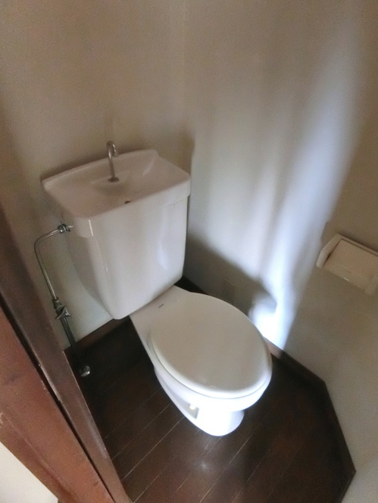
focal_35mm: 20
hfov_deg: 66.0
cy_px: 244
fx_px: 291
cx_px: 197
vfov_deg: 81.7
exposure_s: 1/15
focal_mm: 4.06
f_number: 2.7
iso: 1600
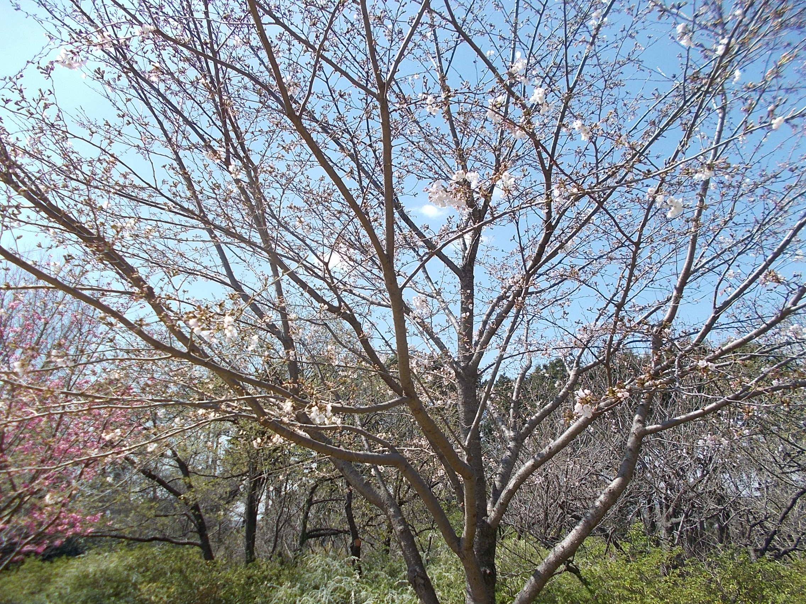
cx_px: 403
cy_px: 302
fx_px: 605
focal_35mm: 26
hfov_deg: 67.3
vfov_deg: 53.1
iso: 80
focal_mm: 4.6
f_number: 8
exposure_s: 1/125
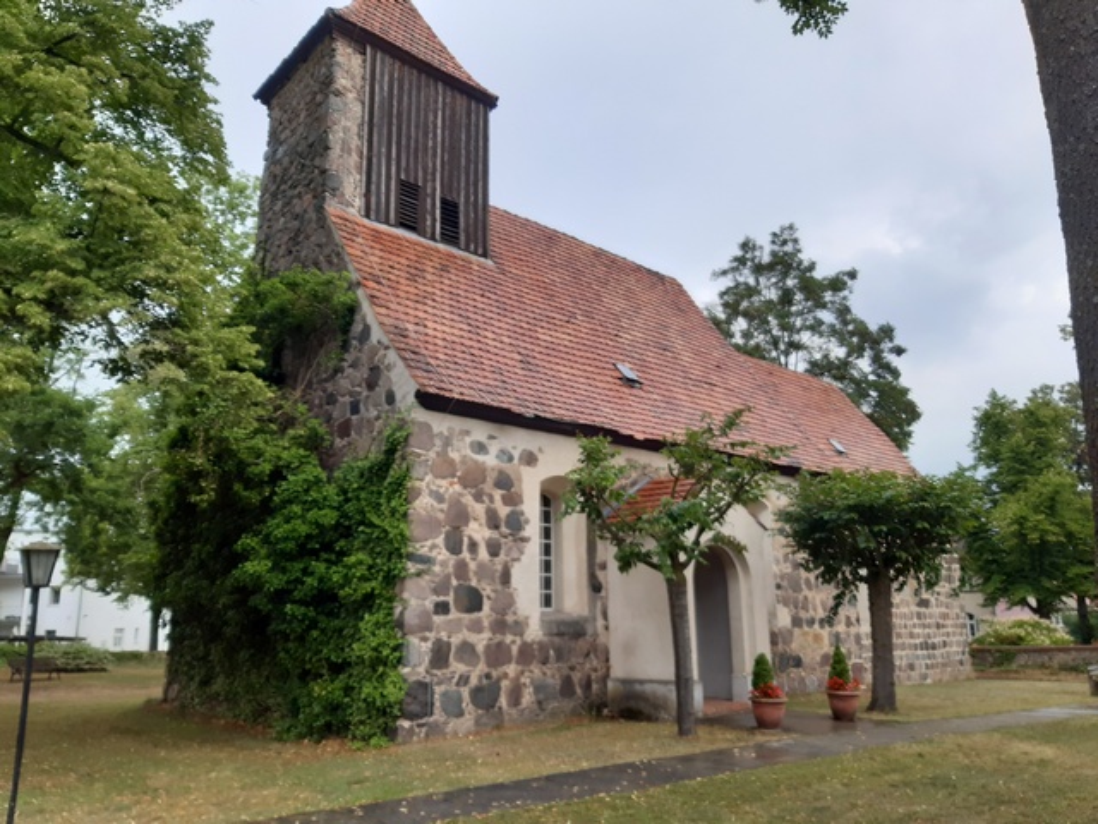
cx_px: 549
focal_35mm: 26
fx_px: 825
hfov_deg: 67.3
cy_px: 412
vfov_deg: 53.1
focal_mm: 3.92
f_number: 1.7
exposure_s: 1/508
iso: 40
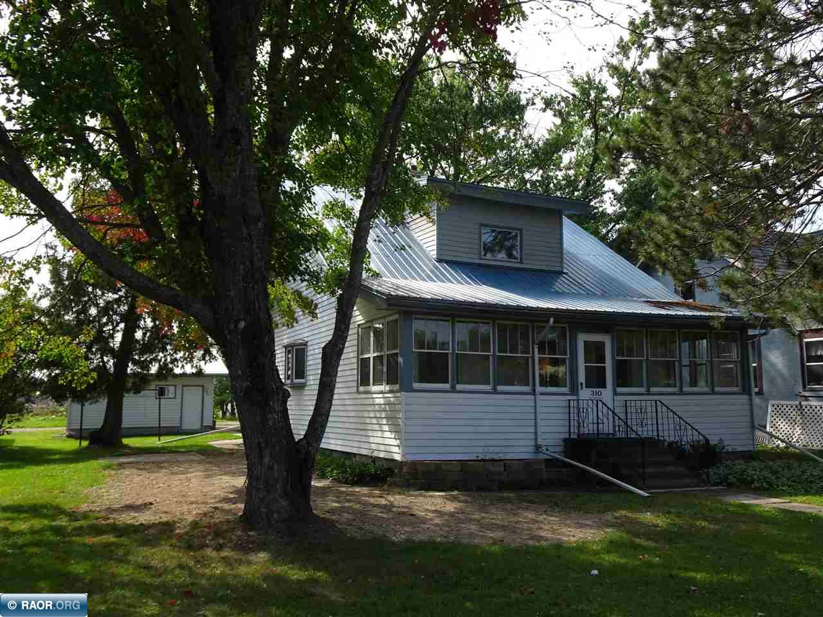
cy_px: 308
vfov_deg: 48.2
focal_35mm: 29
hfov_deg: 61.7
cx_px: 412
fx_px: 689
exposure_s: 1/400
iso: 80
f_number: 3.5
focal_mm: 4.92
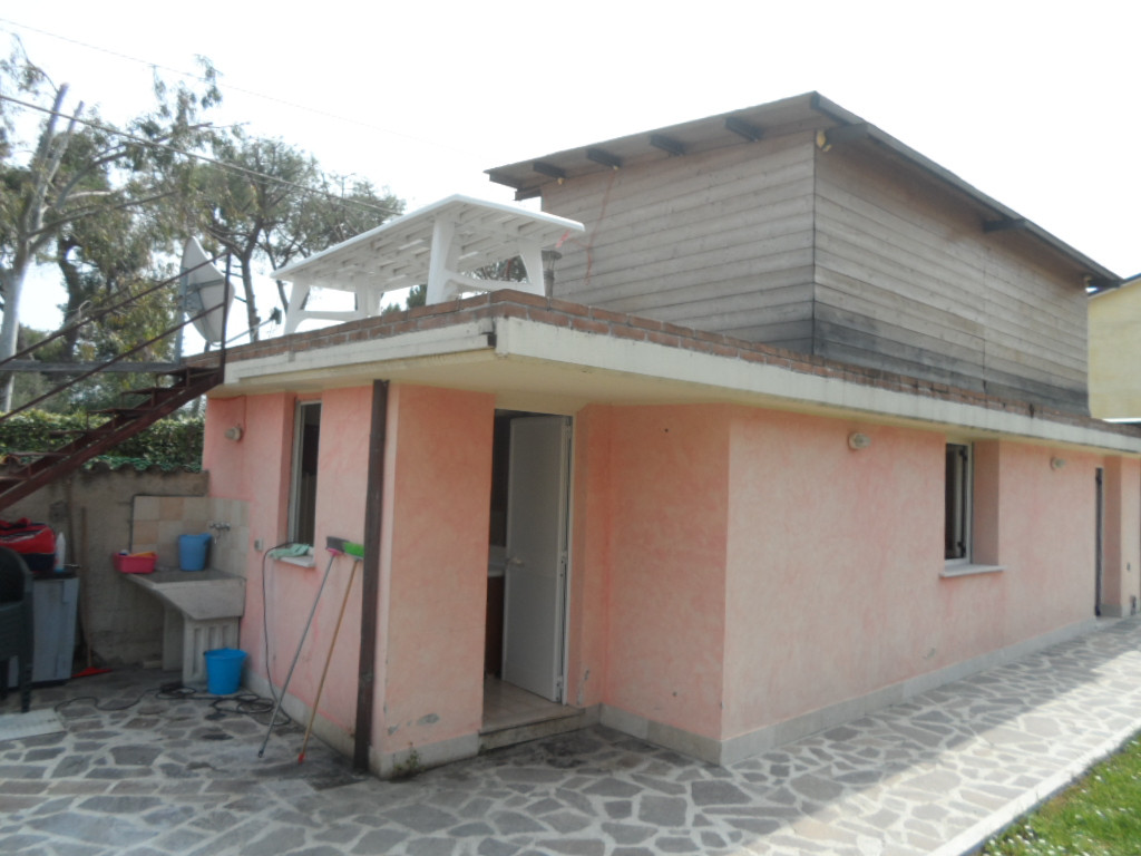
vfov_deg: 54.9
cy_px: 428
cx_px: 570
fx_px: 824
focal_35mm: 25
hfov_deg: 69.4
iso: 80
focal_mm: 4.5
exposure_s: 1/1500
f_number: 2.5
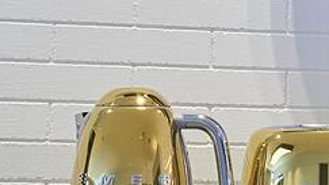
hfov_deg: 16.8
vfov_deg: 9.4
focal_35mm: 127
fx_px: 1109
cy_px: -47
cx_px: 263
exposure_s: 1/1.3
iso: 100
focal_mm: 34
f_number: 16
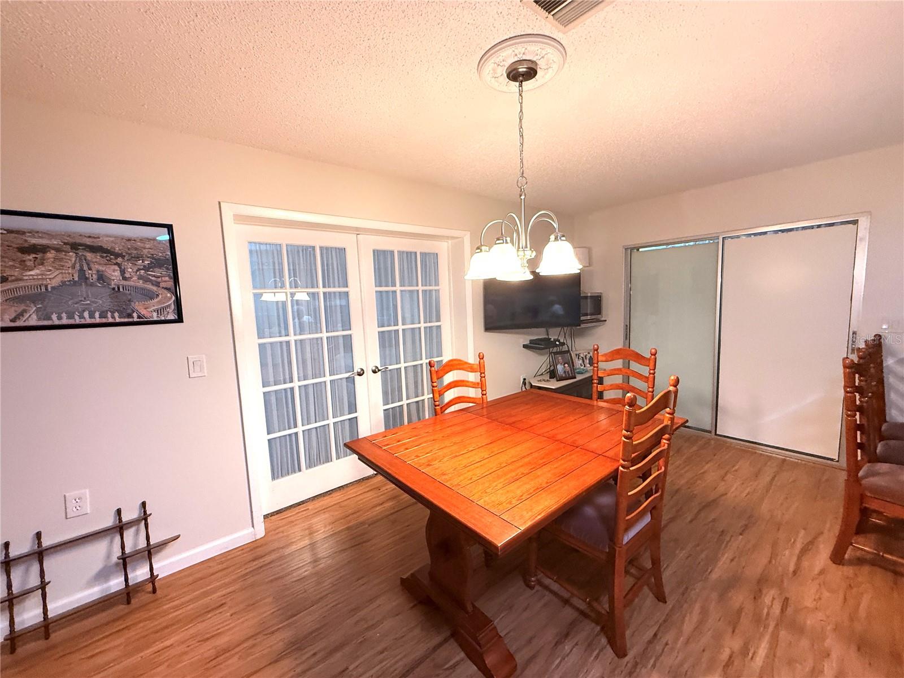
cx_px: 452
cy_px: 339
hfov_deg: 102.1
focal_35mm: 14
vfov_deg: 85.7
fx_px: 366
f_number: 2.2
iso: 320
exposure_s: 1/60
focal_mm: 2.22
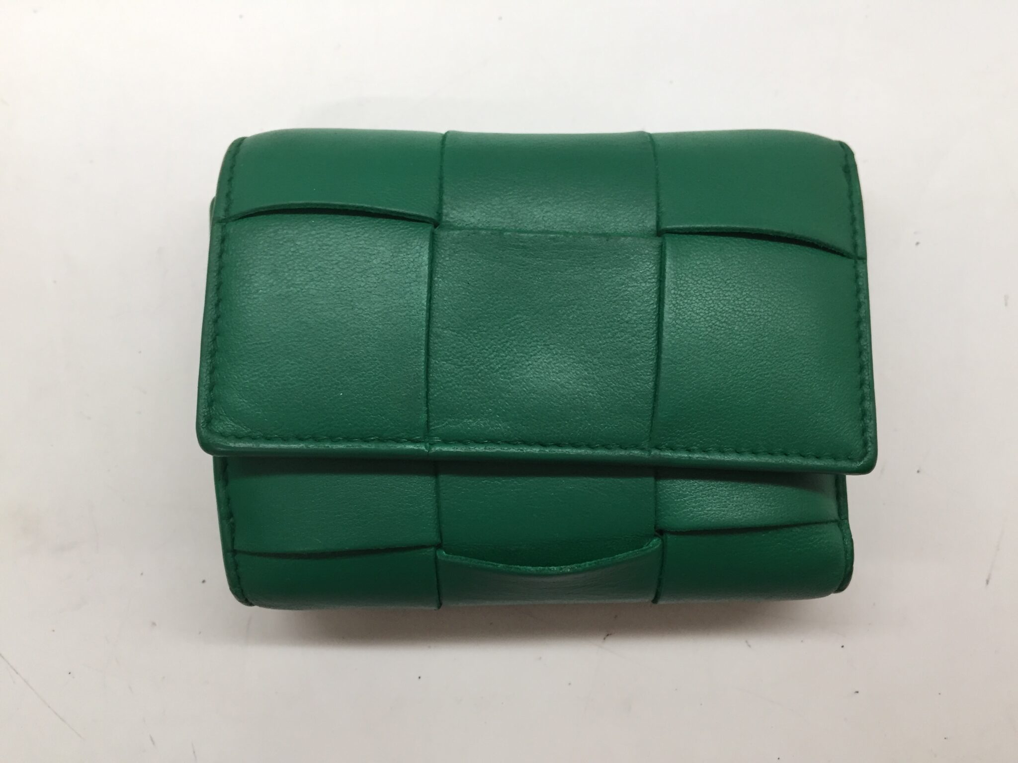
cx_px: 509
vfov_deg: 48.2
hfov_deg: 61.7
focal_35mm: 29
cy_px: 382
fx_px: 853
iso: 50
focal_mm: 4.15
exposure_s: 1/30
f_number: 2.2
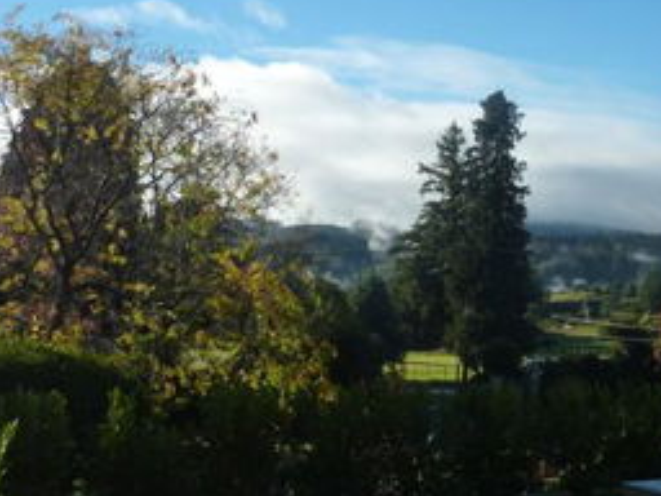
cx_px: 527
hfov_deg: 31.4
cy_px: 158
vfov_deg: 24.3
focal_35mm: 60
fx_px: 1146
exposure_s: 1/500
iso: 125
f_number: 4.5
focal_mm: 5.3
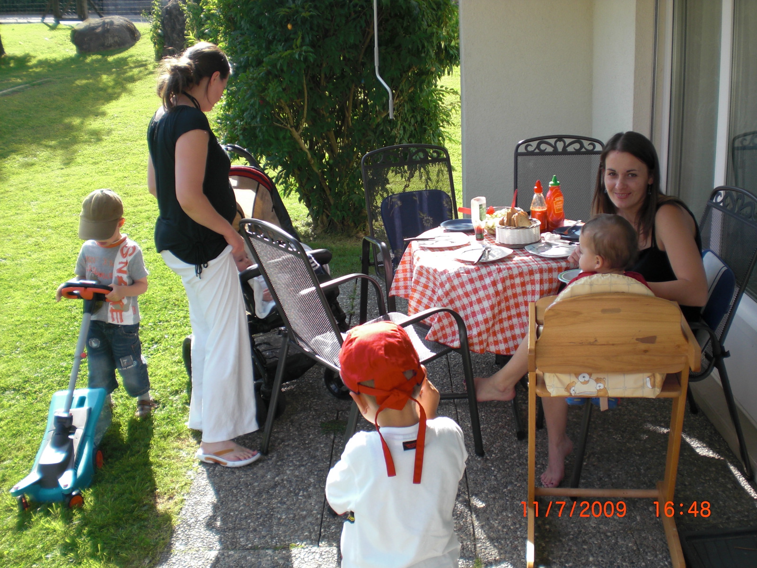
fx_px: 831
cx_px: 378
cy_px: 284
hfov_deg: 49.0
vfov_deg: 37.7
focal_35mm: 38
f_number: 3.1
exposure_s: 1/250
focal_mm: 6.3
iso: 64
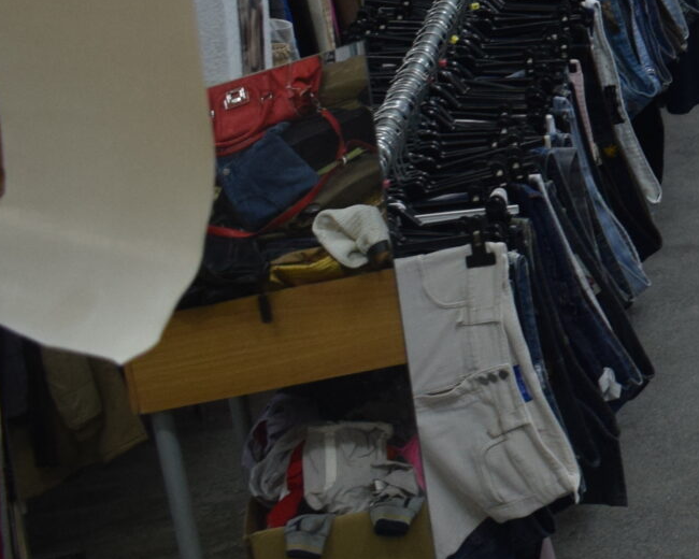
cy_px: -160
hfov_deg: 14.6
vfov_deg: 12.8
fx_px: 2420
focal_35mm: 117
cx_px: 1226
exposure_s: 1/60
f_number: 4
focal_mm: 18
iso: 560
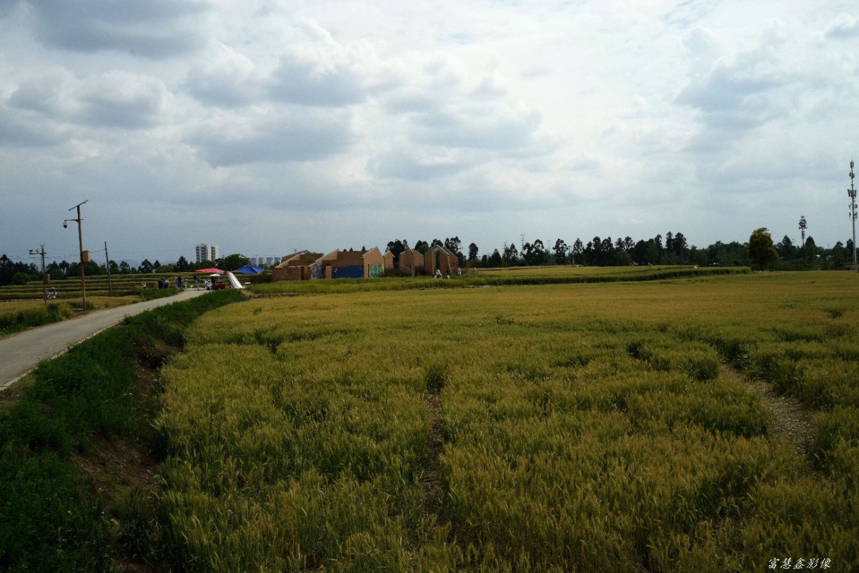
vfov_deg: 42.3
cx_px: 430
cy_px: 286
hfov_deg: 60.3
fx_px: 740
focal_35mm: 31
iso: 1600
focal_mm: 31
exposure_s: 1/1250
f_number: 18
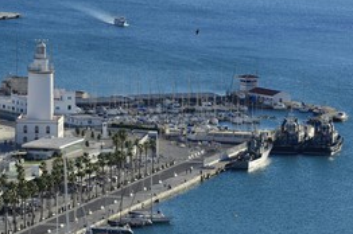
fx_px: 2752
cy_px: 120
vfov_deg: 4.9
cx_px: 106
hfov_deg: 7.3
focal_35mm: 281
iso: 200
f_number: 9
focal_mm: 175
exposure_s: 1/320
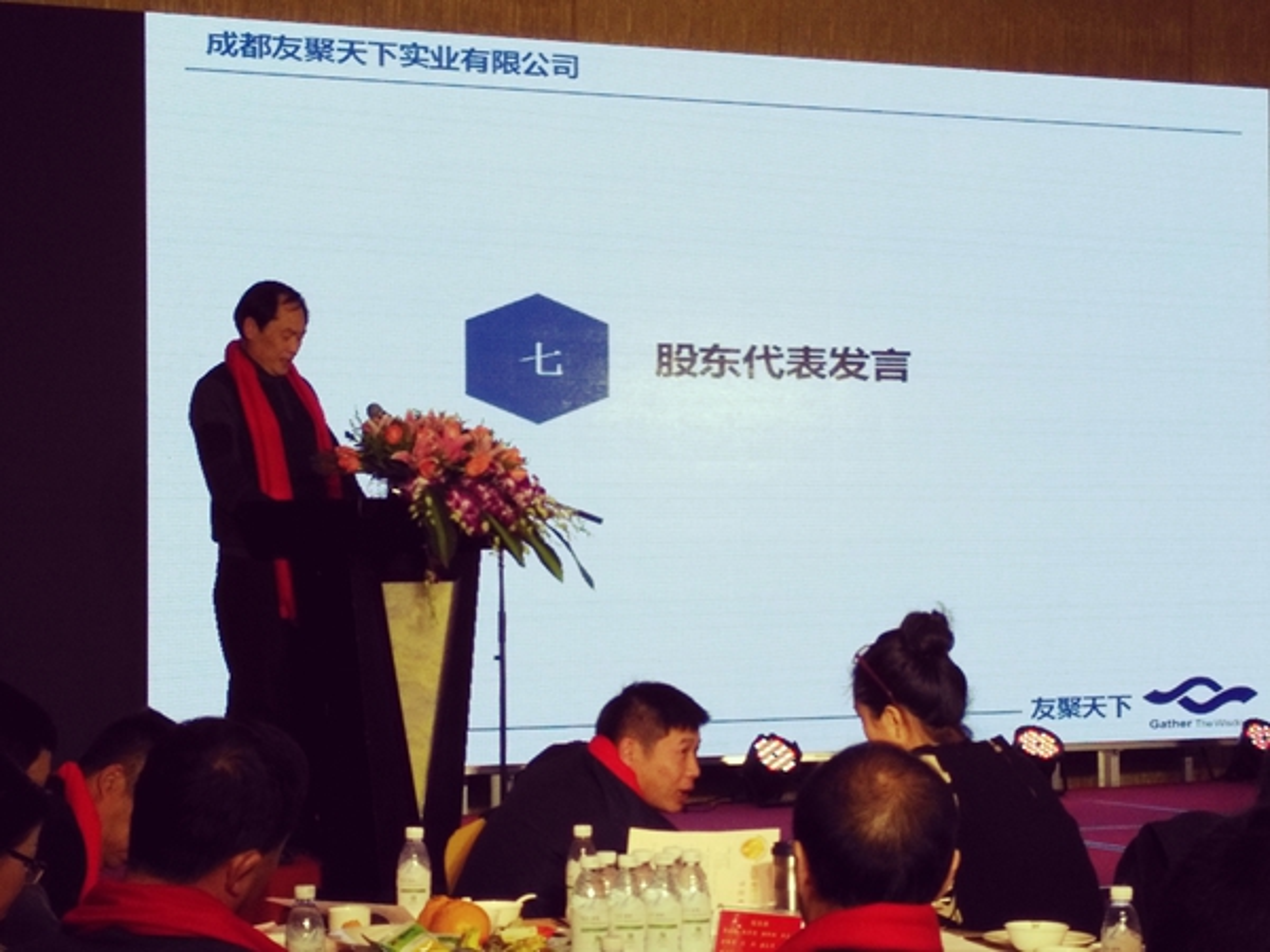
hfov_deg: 63.4
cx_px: 635
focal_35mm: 28
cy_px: 476
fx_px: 1027
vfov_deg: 49.7
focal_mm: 2.96
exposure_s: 1/120
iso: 190
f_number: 2
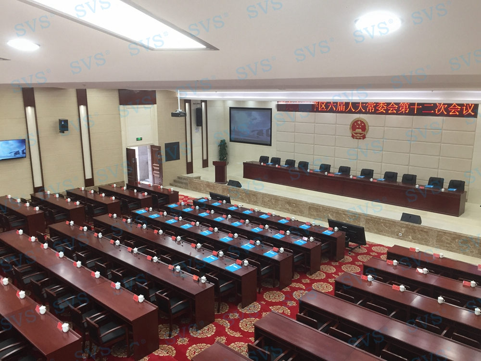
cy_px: 180
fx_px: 403
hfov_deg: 61.7
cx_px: 240
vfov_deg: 48.2
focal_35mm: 29
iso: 50
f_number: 2.2
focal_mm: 4.15
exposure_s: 1/33
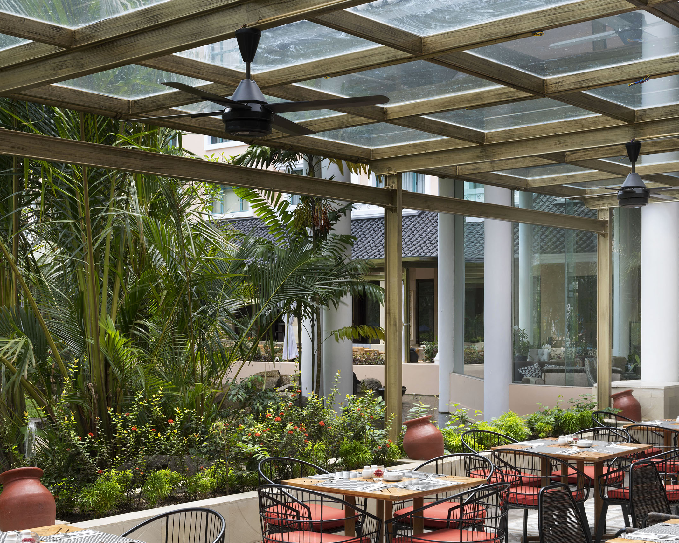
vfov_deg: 28.0
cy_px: 336
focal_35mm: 54
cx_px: 331
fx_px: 1085
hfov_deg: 34.7
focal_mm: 50
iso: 200
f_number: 16
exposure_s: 1/10
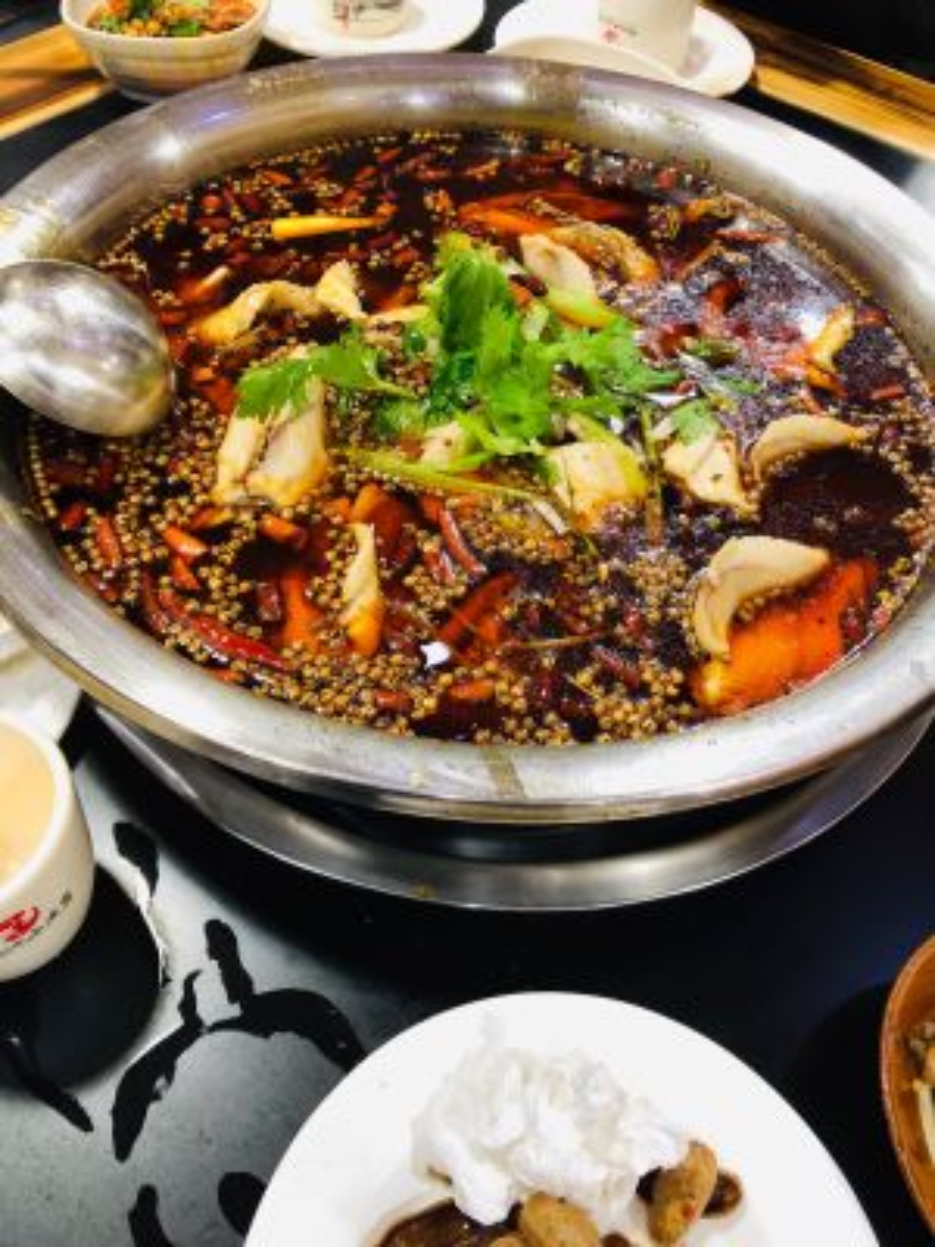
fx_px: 1008
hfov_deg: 49.7
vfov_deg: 63.4
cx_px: 468
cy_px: 624
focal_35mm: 28
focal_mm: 4
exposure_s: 1/17
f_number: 1.8
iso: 50
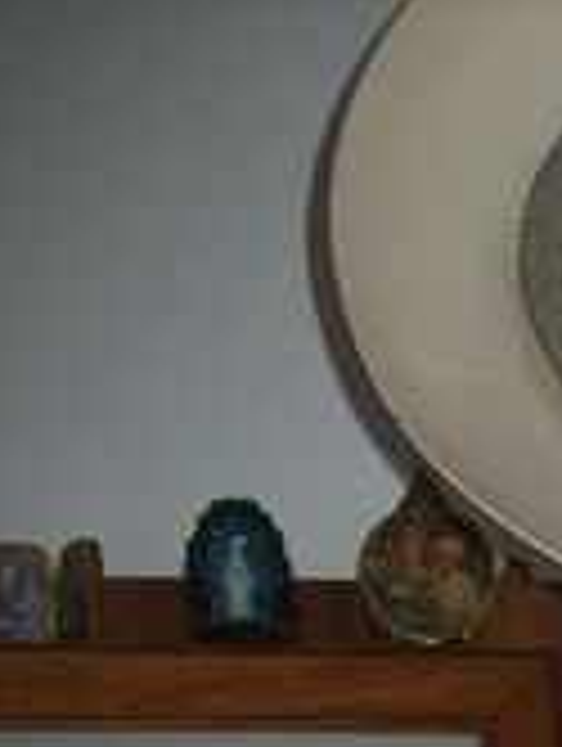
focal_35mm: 130
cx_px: 971
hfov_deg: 10.8
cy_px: 1341
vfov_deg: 13.6
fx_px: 2807
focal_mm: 6
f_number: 2.7
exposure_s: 1/64
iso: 80
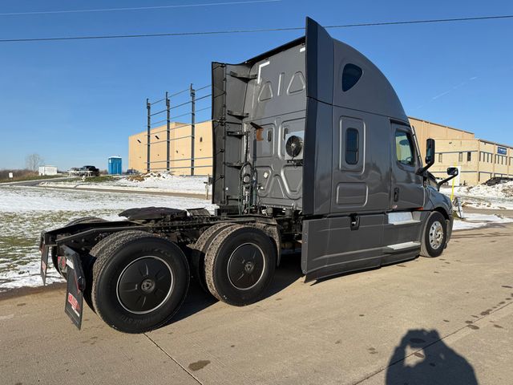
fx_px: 356
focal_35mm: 24
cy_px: 192
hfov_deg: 71.6
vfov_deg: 56.8
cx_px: 256
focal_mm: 6.76
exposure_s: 1/4975
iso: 80
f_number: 1.78
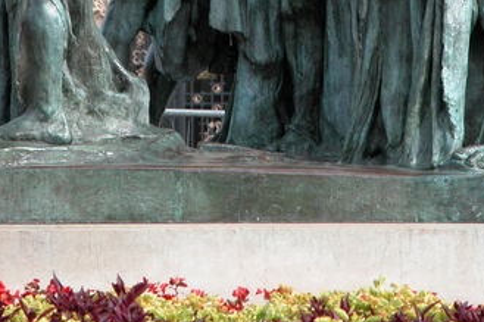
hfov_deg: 3.4
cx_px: 234
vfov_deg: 2.3
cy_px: -101
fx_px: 8116
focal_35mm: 604
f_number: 4.6
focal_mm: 61.5
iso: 100
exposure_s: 1/179
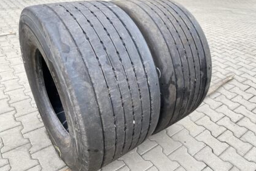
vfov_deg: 46.3
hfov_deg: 65.5
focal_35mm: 28
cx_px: 132
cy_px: 78
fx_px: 199
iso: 32
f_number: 1.8
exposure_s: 1/208
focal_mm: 4.25
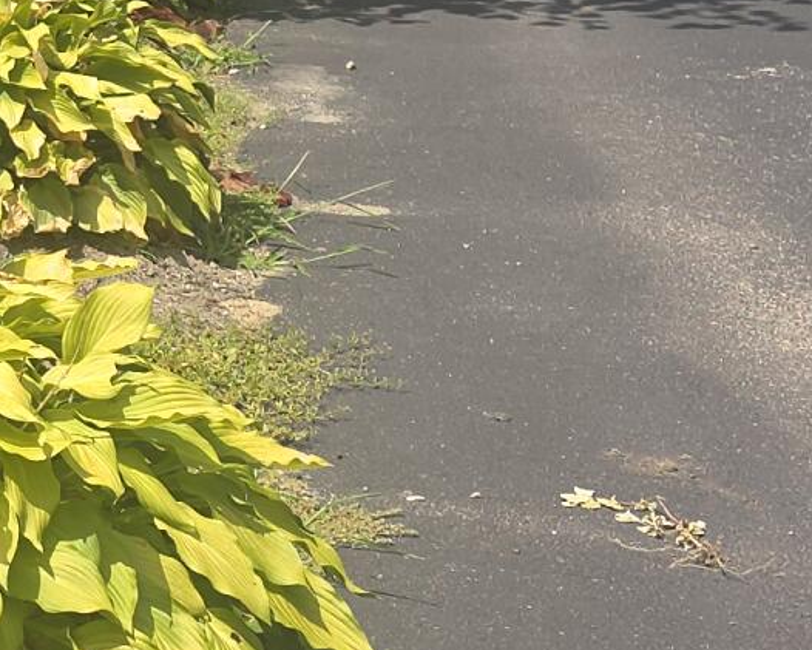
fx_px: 3077
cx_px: -625
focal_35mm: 128
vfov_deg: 11.2
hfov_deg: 13.6
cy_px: -554
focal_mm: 6.3
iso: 12
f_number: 1.7
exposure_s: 1/715
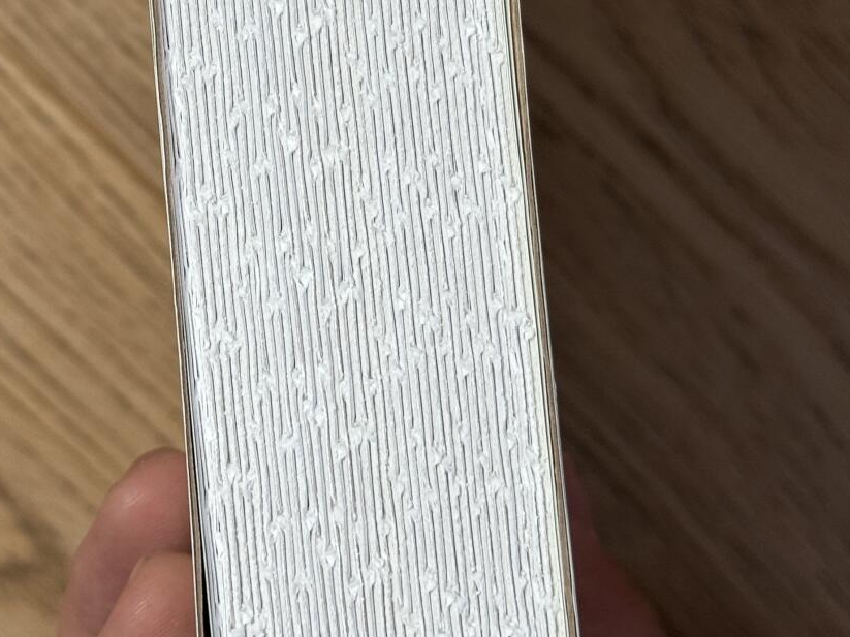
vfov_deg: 13.9
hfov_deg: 18.7
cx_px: 322
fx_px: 2578
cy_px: 37
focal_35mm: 105
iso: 100
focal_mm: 6.76
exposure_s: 1/83
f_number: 1.78
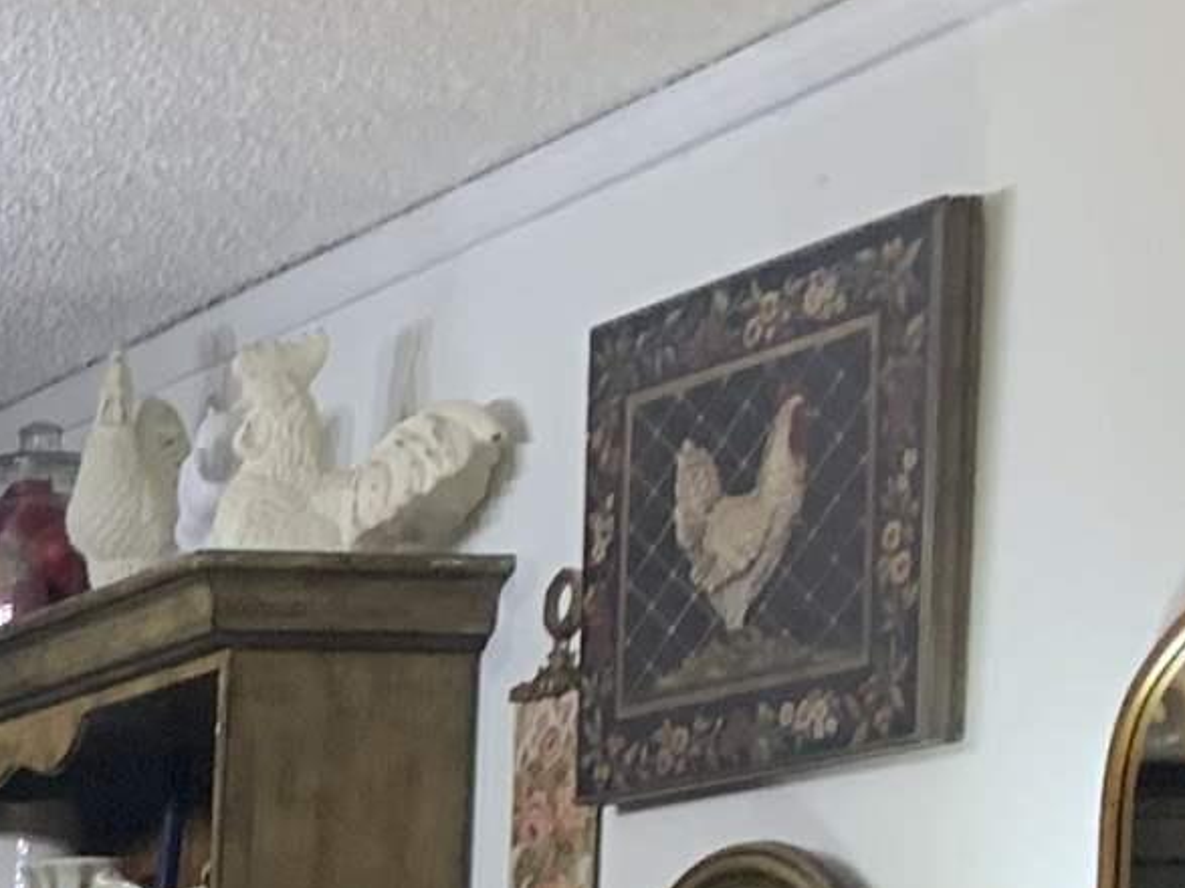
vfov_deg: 10.1
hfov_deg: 12.0
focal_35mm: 136
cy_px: 1756
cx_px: -1567
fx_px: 4655
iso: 100
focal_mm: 4.25
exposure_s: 1/60
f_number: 1.8
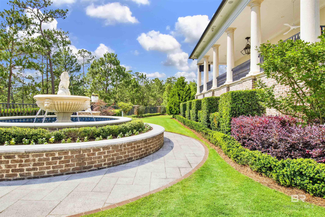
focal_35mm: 18
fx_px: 162
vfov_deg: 67.4
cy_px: 108
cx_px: 162
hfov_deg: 90.0
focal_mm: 18
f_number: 11
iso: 200
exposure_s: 1/200
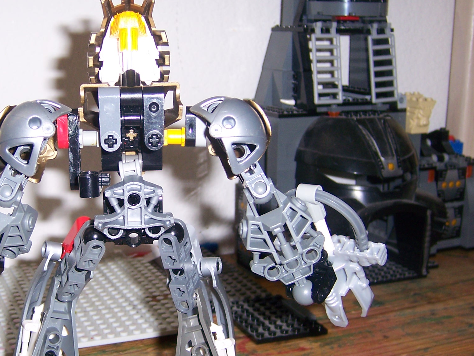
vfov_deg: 26.6
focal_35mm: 55
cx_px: 139
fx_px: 753
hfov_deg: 34.4
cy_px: 183
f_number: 2.8
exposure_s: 1/60
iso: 100
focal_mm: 6
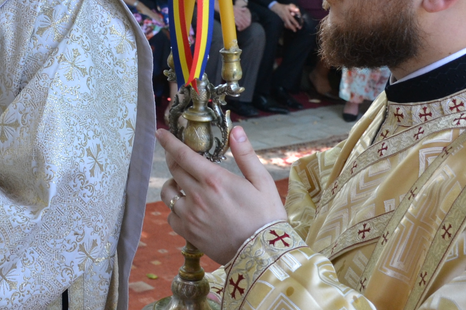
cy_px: 14
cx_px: 56
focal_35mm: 94
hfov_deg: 21.3
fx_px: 1216
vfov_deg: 14.4
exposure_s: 1/100
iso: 400
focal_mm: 20
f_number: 5
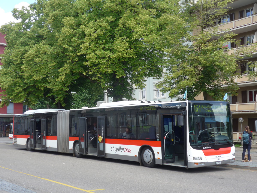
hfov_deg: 38.9
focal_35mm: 49
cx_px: 128
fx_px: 364
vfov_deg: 29.7
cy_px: 96
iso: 80
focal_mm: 10.1
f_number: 3.2
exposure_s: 1/320
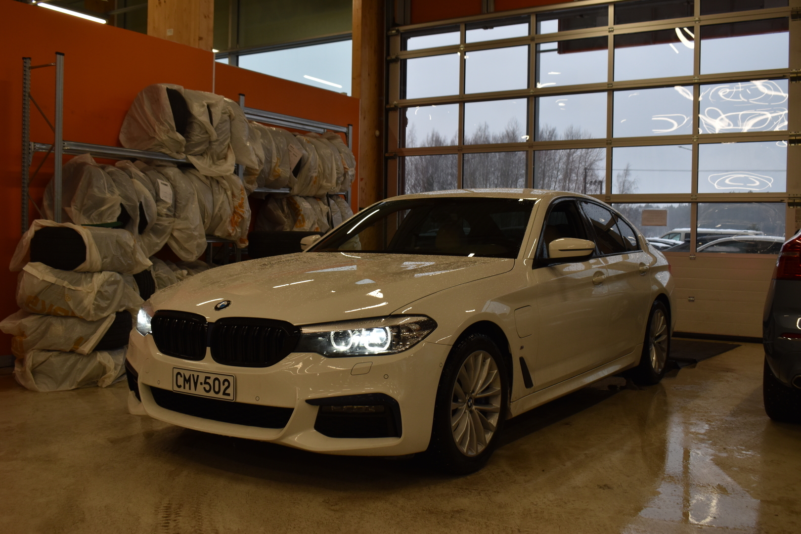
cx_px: 400
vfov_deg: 36.9
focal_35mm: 36
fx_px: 801
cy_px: 267
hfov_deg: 53.1
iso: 400
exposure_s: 1/125
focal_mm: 24
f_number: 5.6
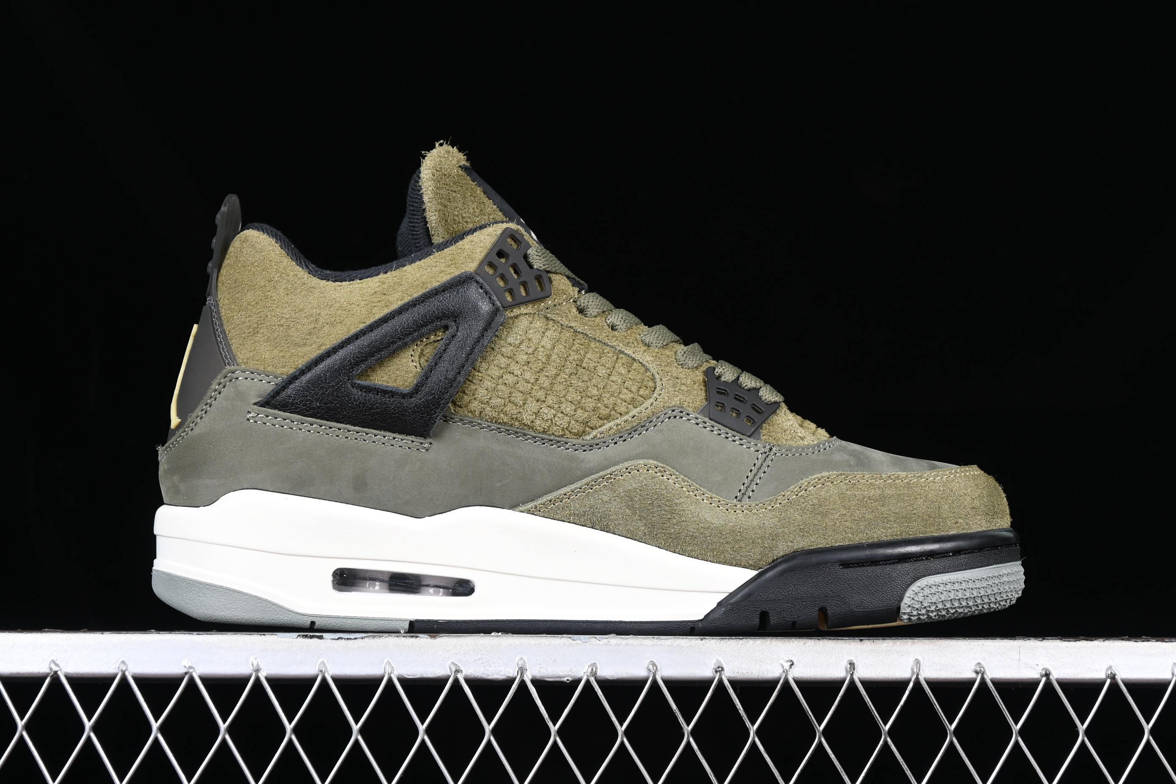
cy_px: 392
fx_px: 2450
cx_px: 588
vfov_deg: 18.2
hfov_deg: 27.0
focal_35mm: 75
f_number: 6.3
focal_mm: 50
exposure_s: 1/60
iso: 160
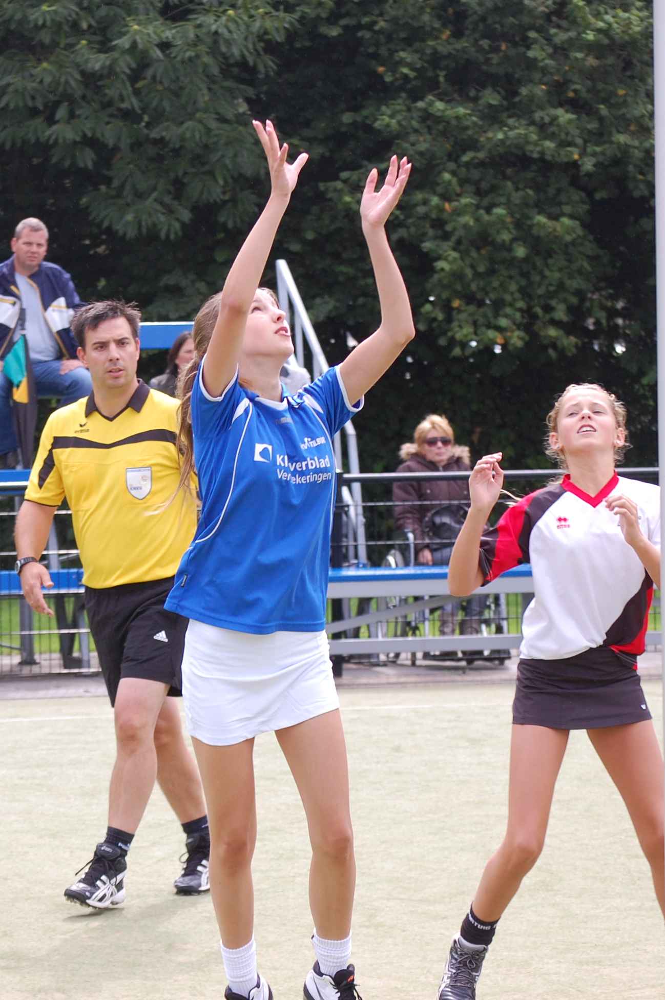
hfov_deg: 13.4
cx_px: 332
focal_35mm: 102
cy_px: 500
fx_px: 2831
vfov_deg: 20.0
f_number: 5.6
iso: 320
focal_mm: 68
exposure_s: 1/500
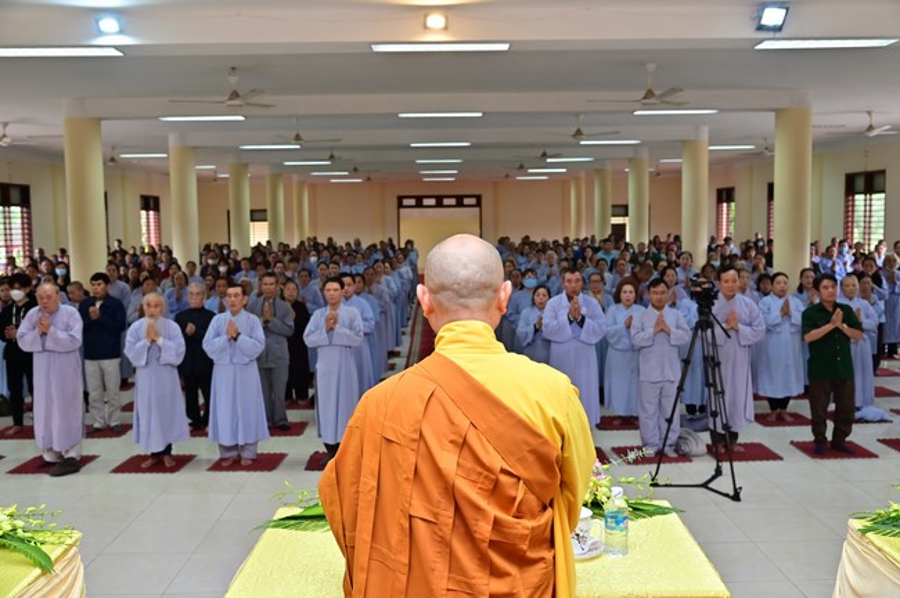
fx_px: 849
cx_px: 450
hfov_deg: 55.8
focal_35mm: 34
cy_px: 299
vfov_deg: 38.8
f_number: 5.6
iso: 1250
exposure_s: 1/160
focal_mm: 34
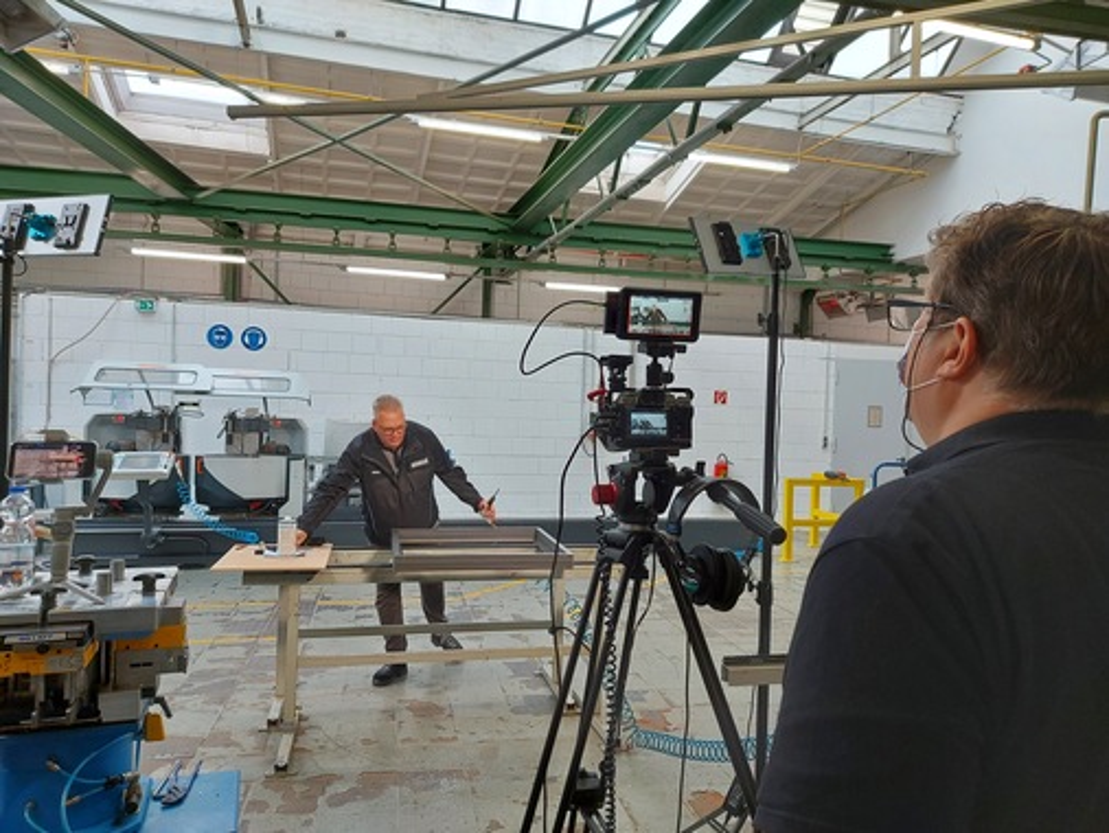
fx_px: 769
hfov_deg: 71.6
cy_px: 416
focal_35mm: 24
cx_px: 554
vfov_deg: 56.9
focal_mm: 5.23
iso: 32
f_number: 1.8
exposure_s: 1/50
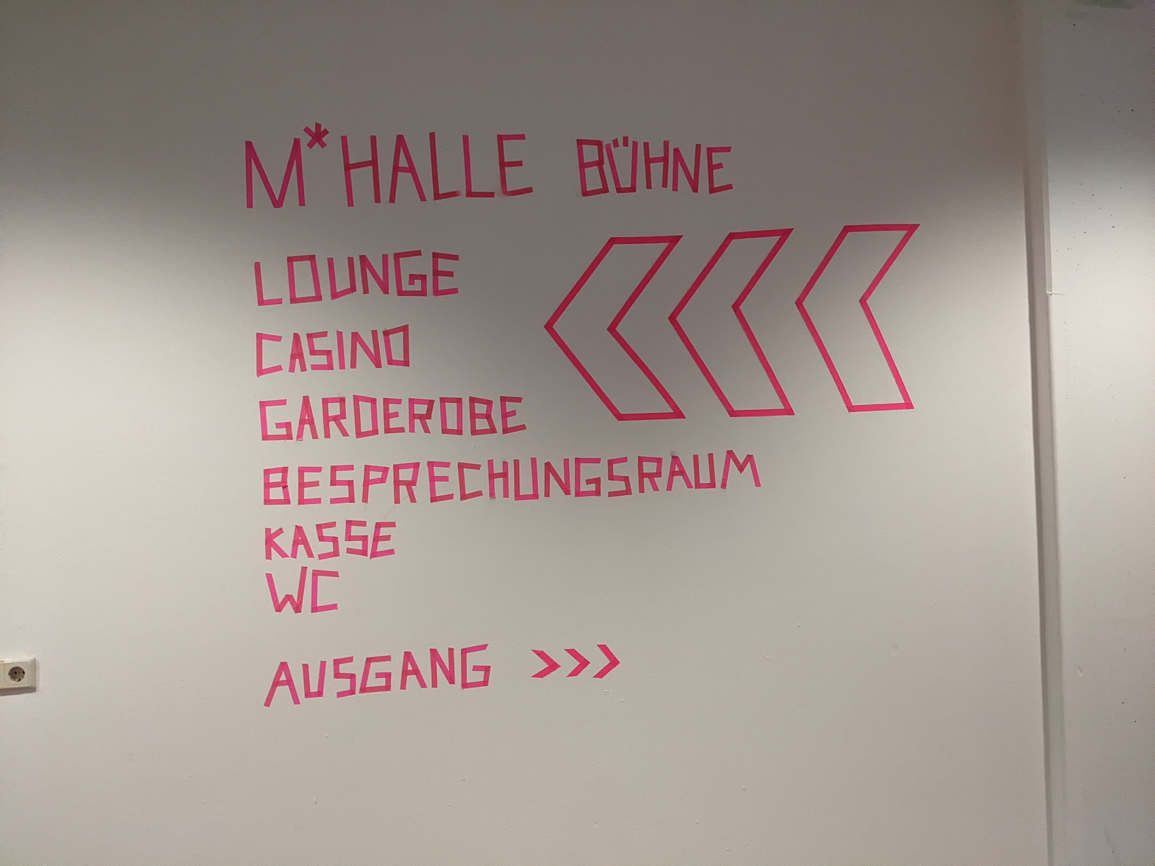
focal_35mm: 27
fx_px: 901
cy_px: 433
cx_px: 578
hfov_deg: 65.3
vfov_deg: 51.4
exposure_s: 1/33.3
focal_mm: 4.44
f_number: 1.8
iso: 1096
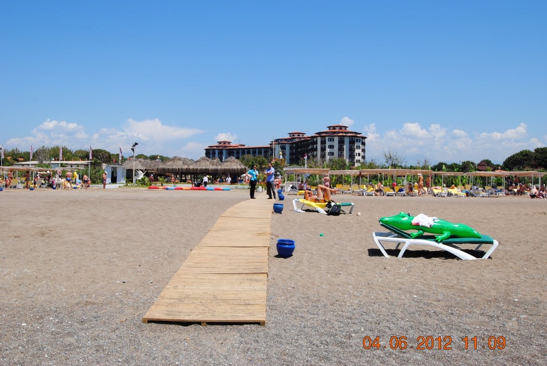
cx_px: 272
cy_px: 179
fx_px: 578
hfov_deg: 50.6
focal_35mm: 38
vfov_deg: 35.2
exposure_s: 1/250
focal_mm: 24
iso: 100
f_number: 8
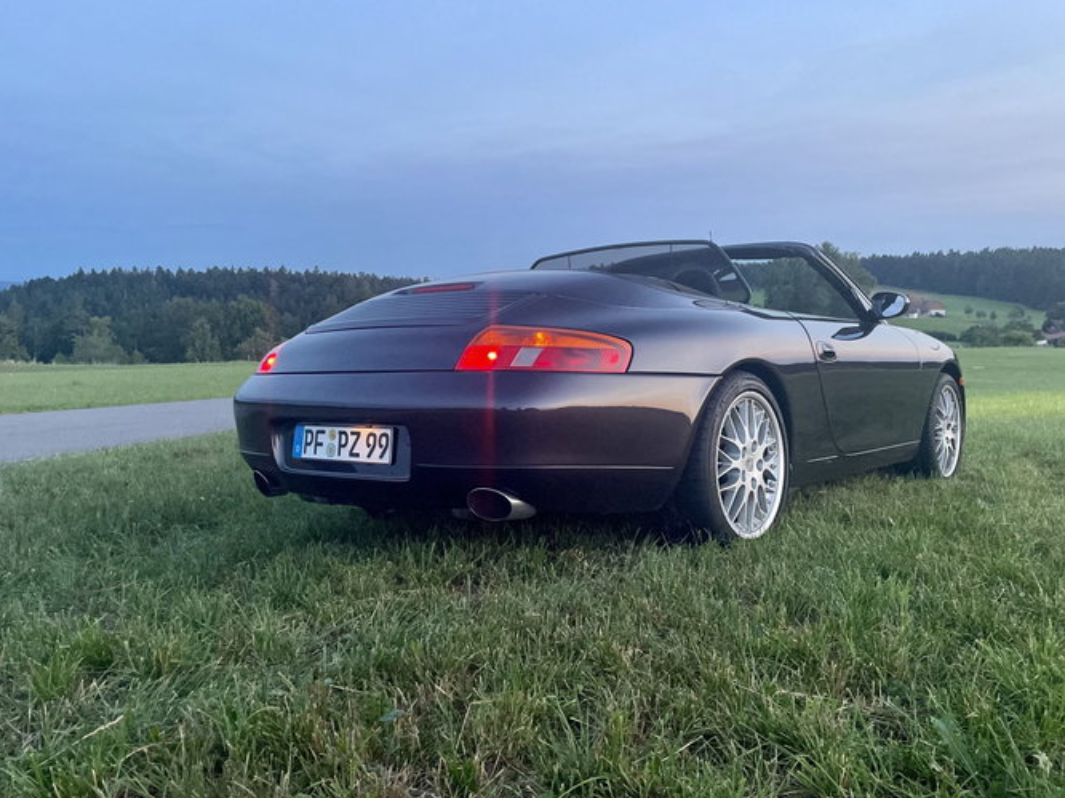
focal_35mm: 30
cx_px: 580
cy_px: 387
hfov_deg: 59.9
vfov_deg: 46.8
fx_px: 923
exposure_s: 1/60
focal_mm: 4.2
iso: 200
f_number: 1.6
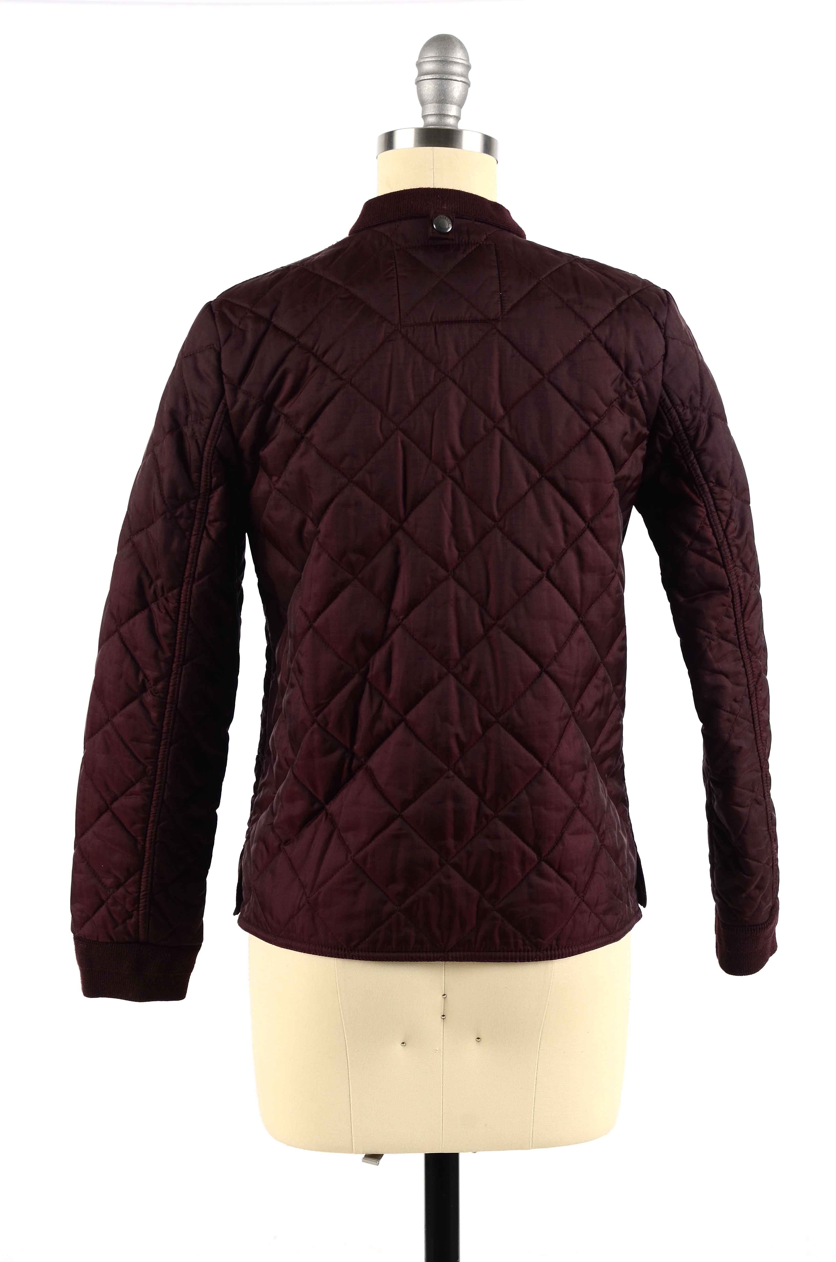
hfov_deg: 15.6
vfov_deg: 23.4
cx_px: 418
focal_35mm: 87
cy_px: 631
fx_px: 3044
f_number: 8
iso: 160
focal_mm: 58
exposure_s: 1/60
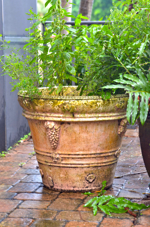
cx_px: 75
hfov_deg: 13.0
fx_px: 659
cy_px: 114
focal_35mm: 105
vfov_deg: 19.5
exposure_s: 1/80
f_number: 4.5
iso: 400
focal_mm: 70
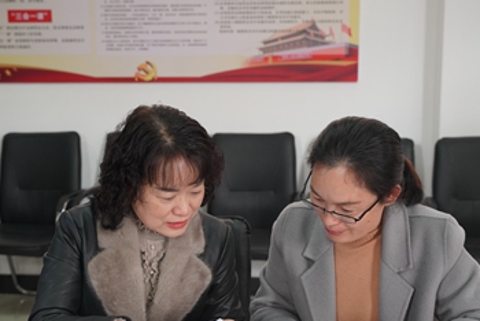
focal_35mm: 61
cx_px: 229
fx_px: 810
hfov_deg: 33.0
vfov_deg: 22.4
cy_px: 200
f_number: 4
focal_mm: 42.5
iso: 2000
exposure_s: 1/160
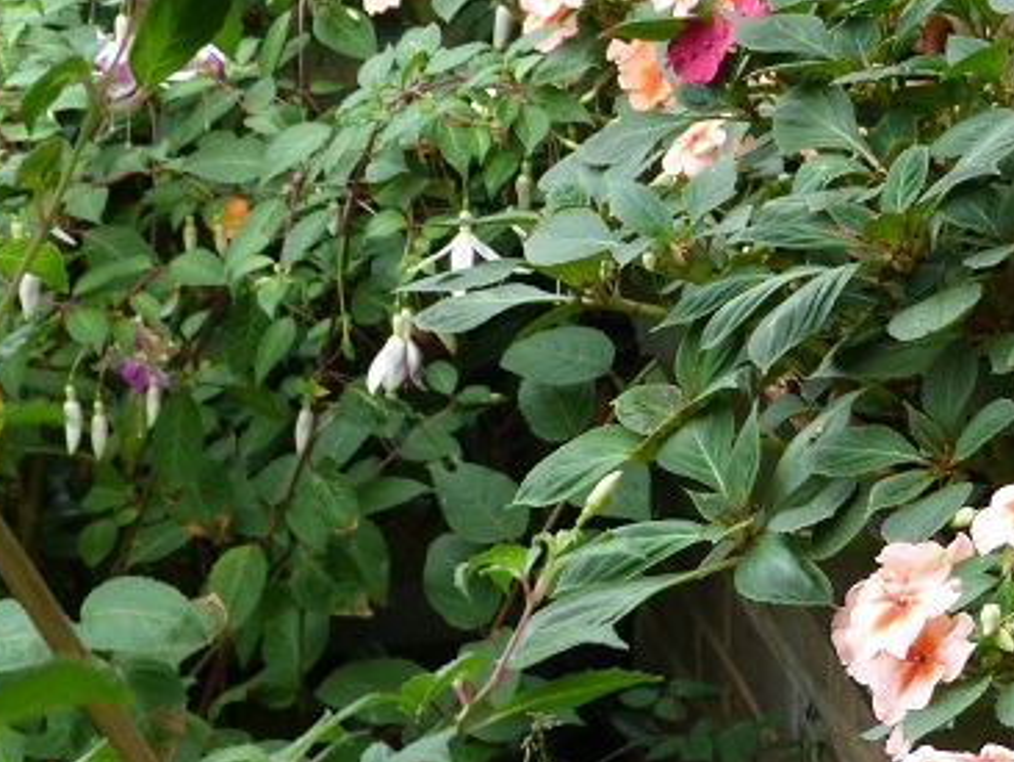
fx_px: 4485
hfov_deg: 12.8
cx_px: 934
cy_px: 294
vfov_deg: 9.7
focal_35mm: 153
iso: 100
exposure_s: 1/60
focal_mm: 12.6
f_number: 3.3
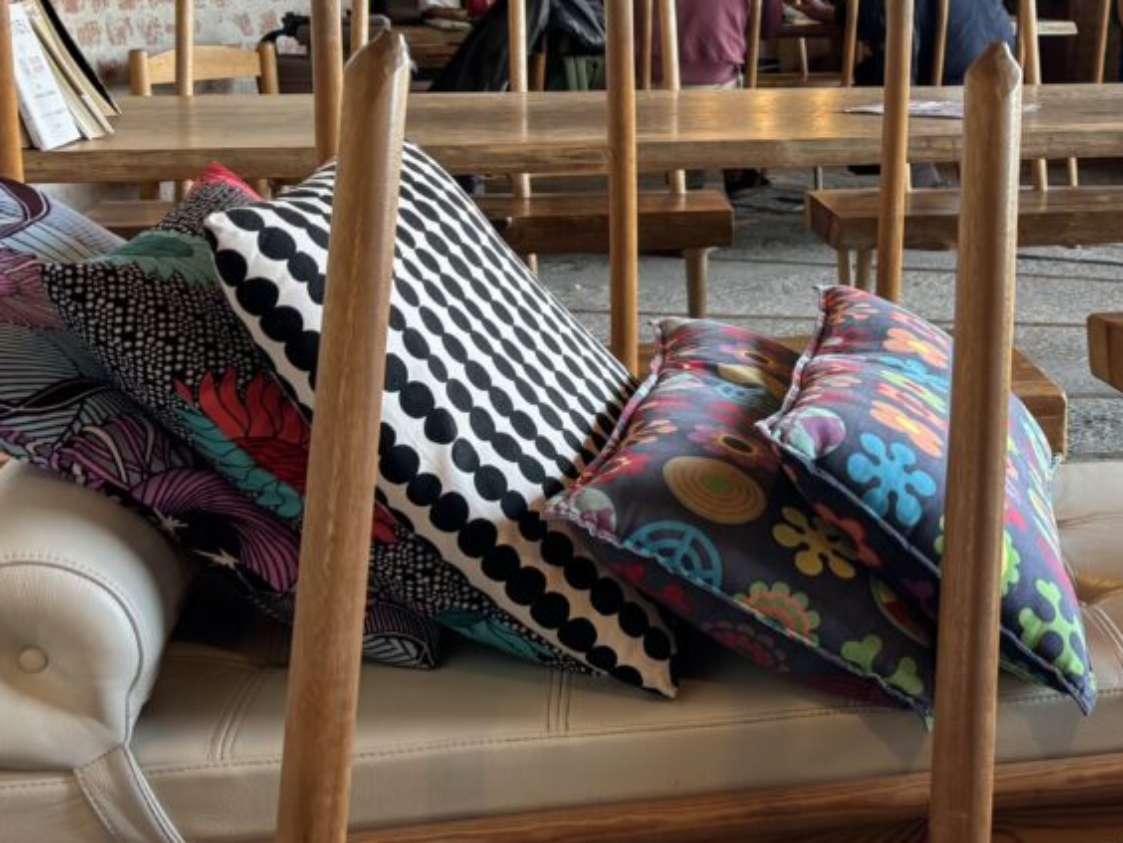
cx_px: 1159
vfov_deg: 24.2
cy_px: 116
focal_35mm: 59
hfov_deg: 30.1
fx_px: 1914
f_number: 1.6
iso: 100
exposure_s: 1/120
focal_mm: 5.96
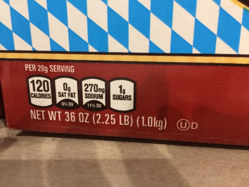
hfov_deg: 61.7
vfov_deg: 48.2
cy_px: 94
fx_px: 209
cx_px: 124
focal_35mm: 29
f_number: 2.2
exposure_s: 1/30
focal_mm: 4.15
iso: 125
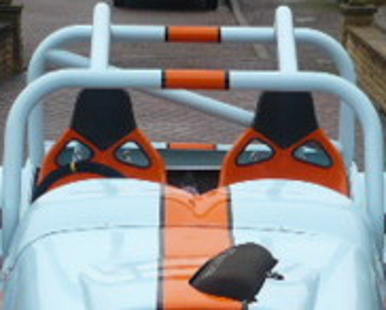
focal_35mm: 120
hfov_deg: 16.0
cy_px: 382
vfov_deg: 12.5
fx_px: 1372
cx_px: 238
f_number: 2.8
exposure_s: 1/160
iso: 100
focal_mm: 5.8
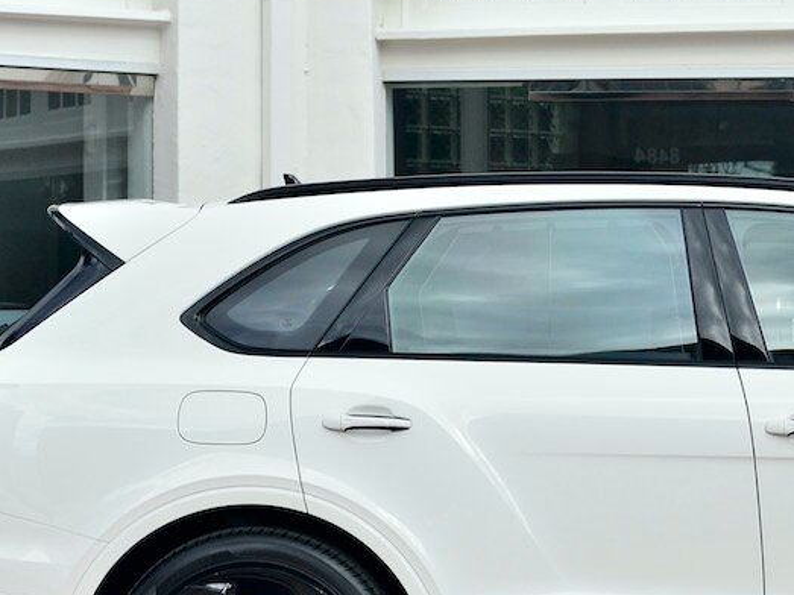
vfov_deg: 13.1
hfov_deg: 17.1
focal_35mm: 113
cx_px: 776
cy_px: 261
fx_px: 2591
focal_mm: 48
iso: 800
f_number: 4.2
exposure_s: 1/1250
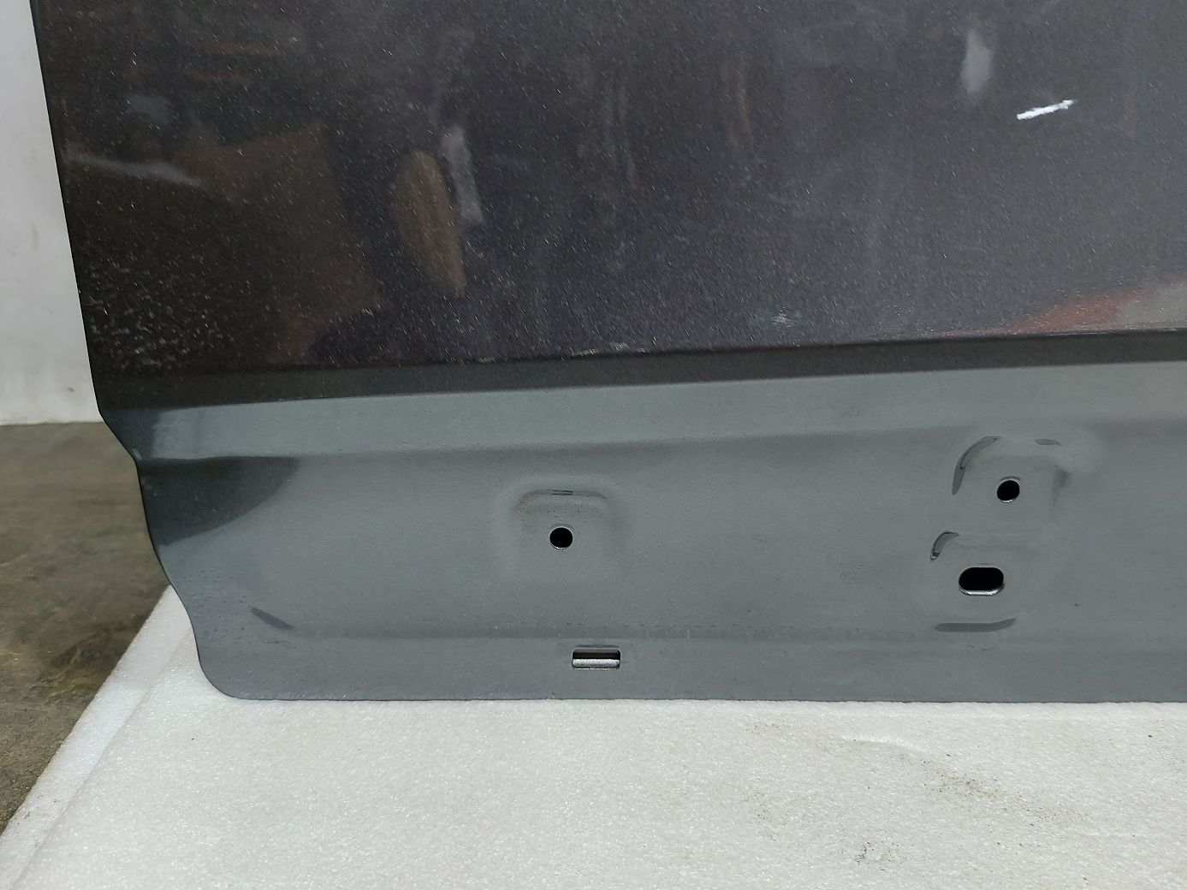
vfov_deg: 56.8
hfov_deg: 71.6
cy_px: 445
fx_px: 823
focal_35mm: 24
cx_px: 594
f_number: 1.8
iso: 200
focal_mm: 5.23
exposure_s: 1/50
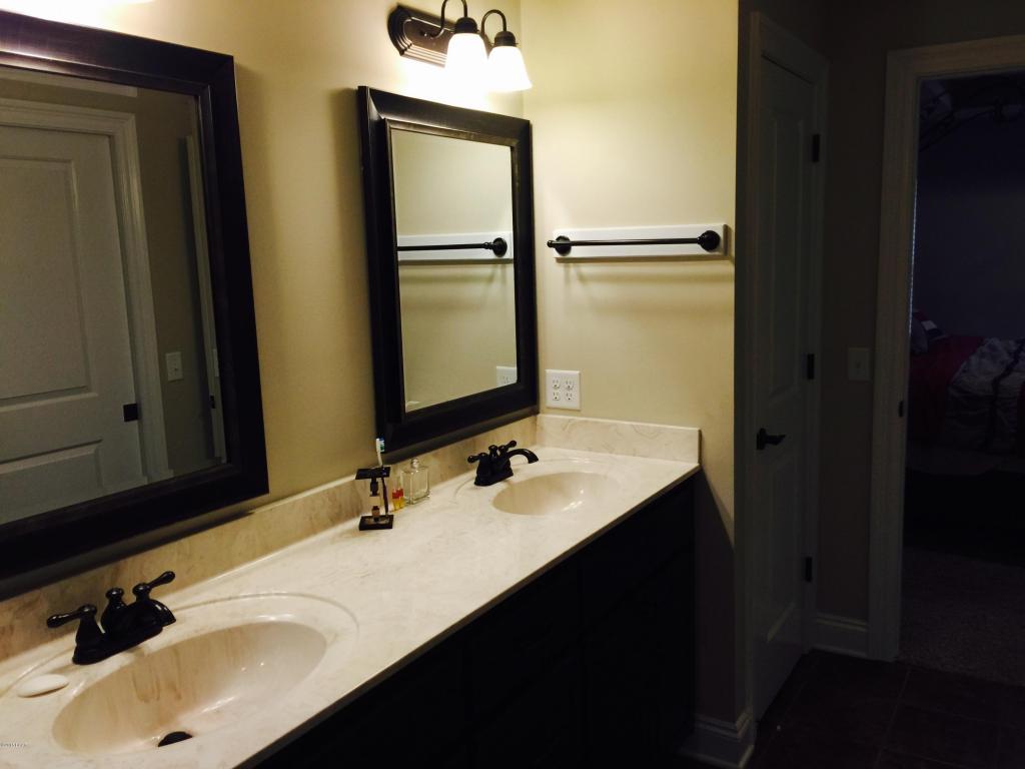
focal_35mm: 29
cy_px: 384
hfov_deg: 61.7
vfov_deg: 48.2
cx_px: 512
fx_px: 859
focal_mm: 4.15
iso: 32
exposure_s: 1/30
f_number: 2.2
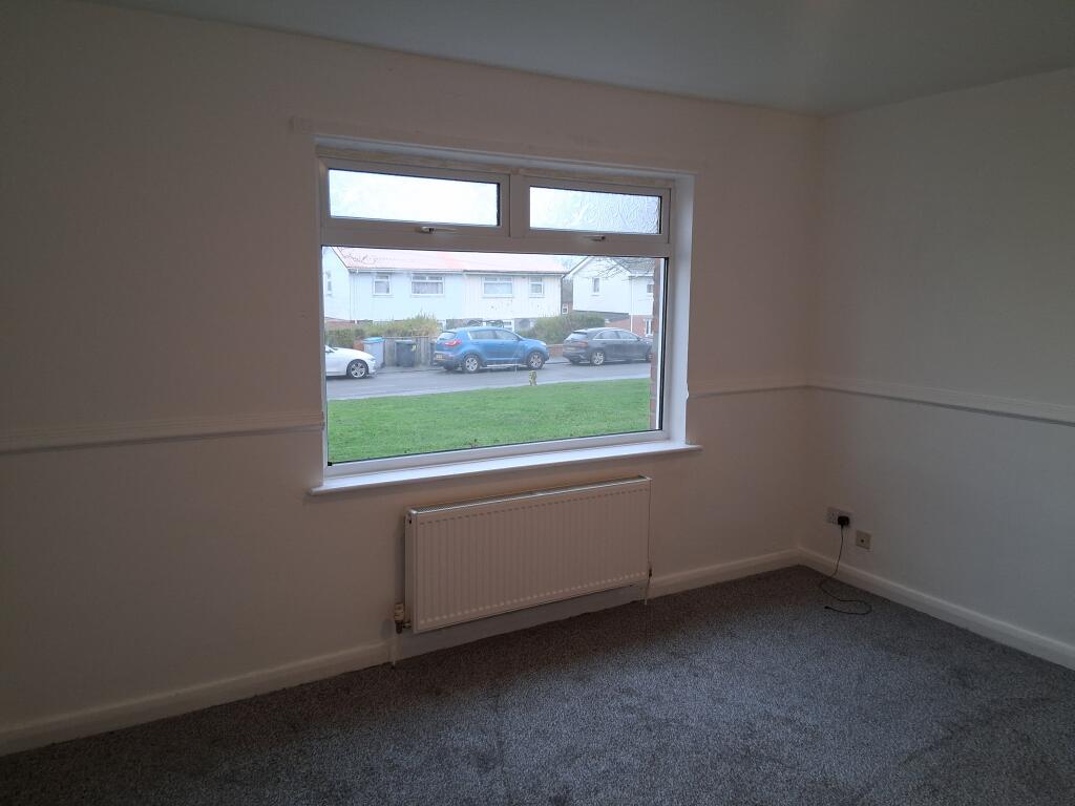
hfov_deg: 67.3
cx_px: 538
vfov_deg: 53.1
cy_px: 403
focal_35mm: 26
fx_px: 807
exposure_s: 1/100
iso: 100
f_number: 1.8
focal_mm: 3.98
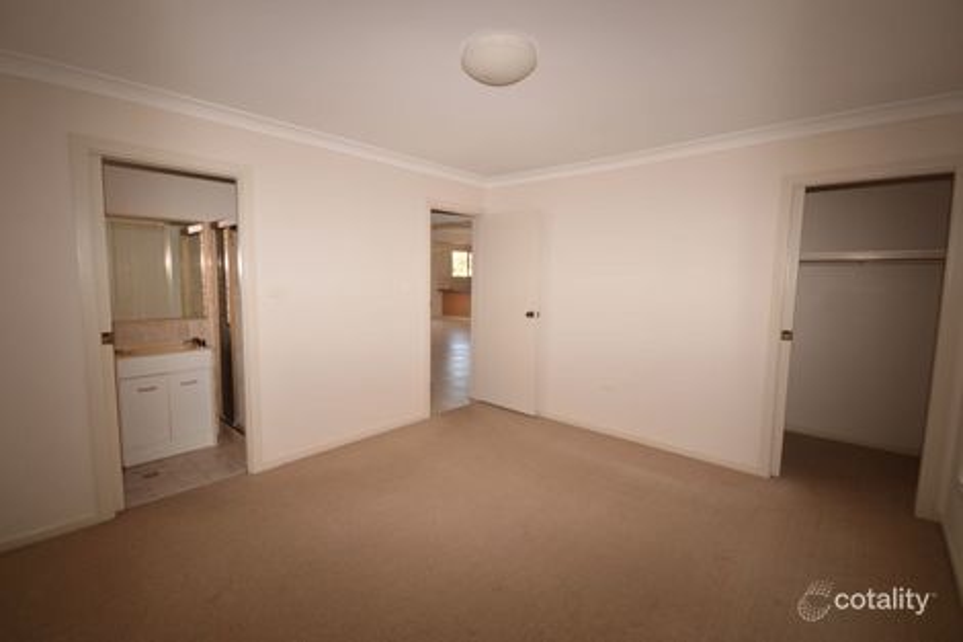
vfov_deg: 77.3
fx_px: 401
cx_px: 482
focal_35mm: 15
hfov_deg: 100.4
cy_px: 321
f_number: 4
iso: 100
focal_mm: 10
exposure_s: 1/60
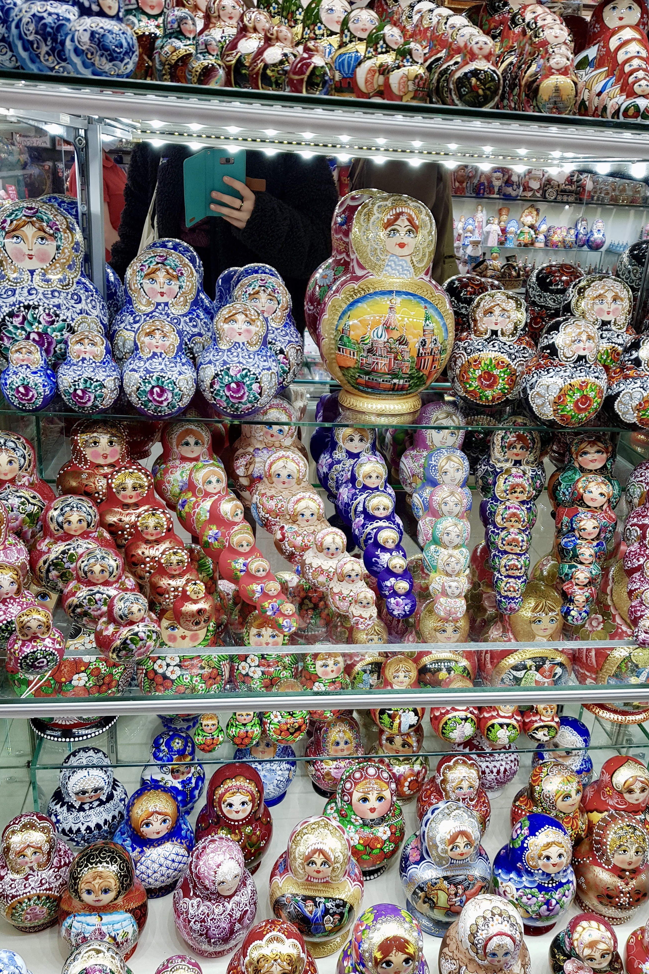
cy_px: 489
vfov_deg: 65.5
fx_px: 757
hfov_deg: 46.4
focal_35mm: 28
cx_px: 313
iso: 40
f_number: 1.7
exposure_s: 1/241
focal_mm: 4.2
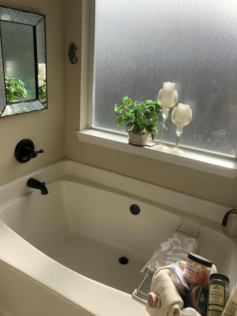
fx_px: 256
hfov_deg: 49.7
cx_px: 118
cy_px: 158
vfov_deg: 63.4
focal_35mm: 28
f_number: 1.8
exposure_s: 1/564
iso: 20
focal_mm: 3.99
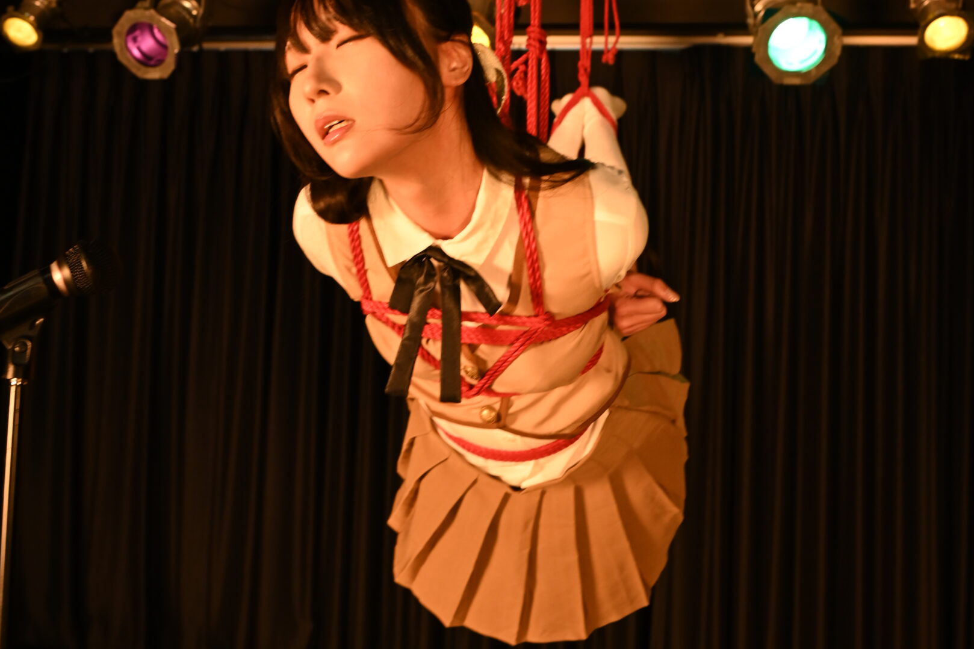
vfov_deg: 34.3
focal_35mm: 38
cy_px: 164
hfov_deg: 50.7
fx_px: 1028
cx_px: 471
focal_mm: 24
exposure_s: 1/200
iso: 1000
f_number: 4.5
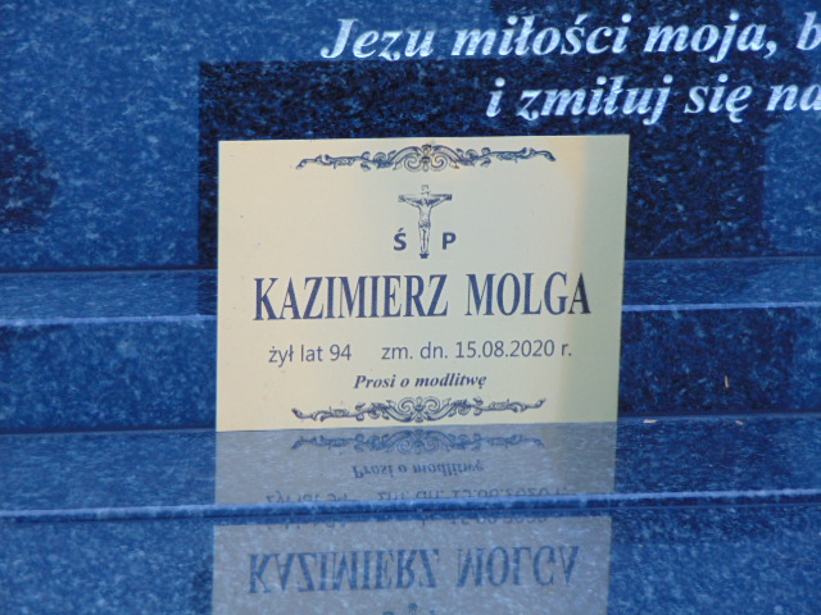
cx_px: 410
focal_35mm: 203
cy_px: 308
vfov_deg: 7.3
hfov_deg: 9.7
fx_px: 4815
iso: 160
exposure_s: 1/125
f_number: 4.1
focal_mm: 36.4
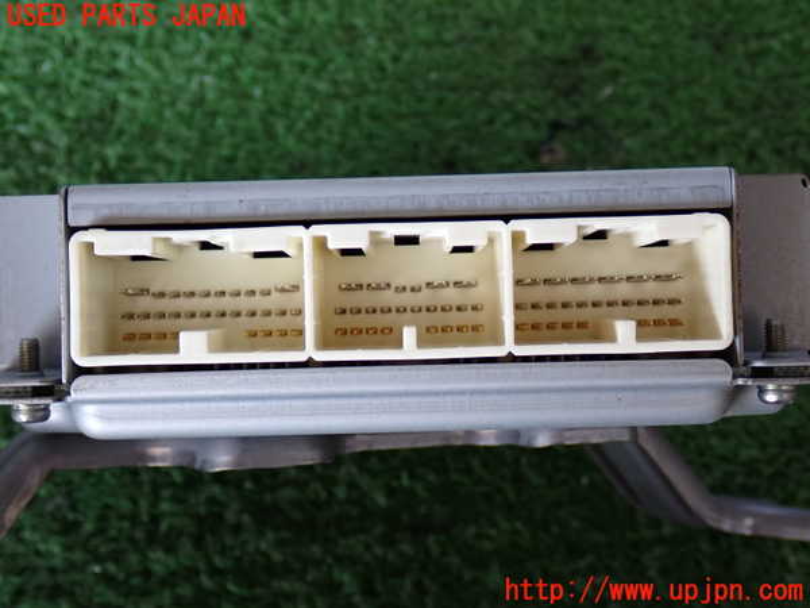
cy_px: 304
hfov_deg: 38.2
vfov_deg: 29.1
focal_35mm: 50
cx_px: 405
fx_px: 1170
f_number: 3.2
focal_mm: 9.01
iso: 250
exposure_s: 1/50
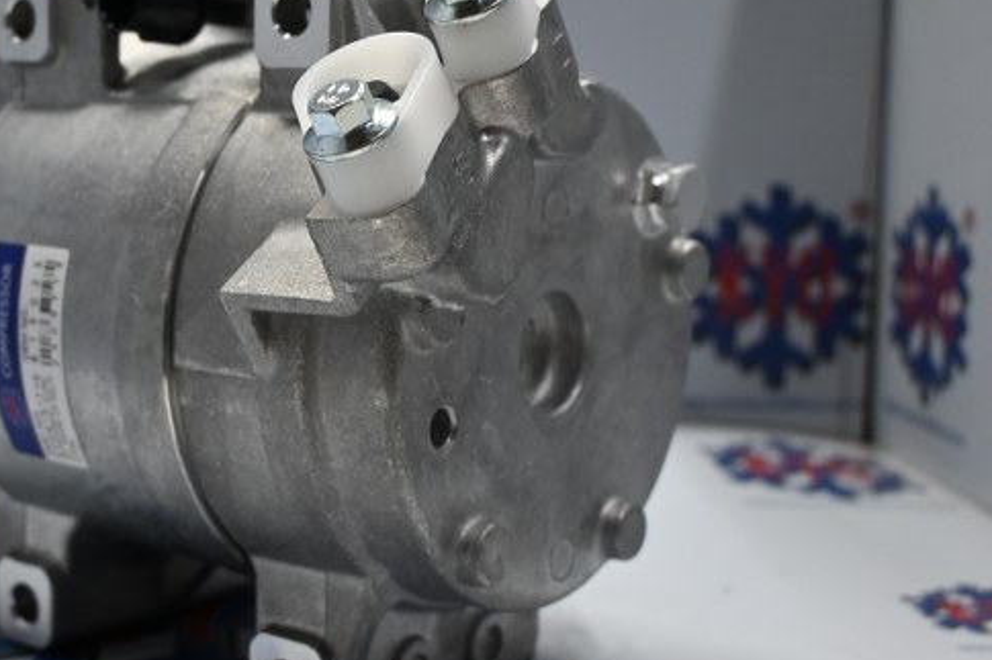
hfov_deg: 32.0
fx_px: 1703
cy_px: 254
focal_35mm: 62
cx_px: 272
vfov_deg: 21.9
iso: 800
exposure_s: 1/125
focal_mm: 25
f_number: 4.2
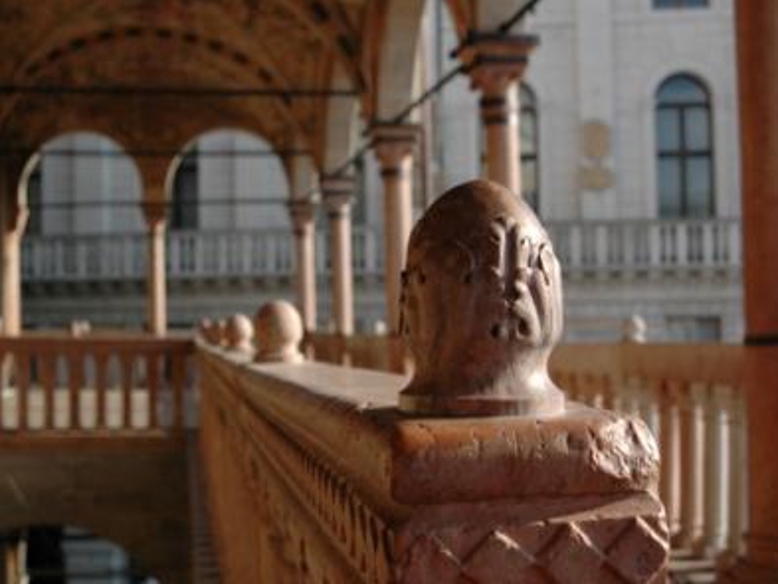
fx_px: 1034
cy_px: 293
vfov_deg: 31.5
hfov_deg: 41.2
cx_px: 346
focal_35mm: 46
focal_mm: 28
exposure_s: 1/1250
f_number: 3.5
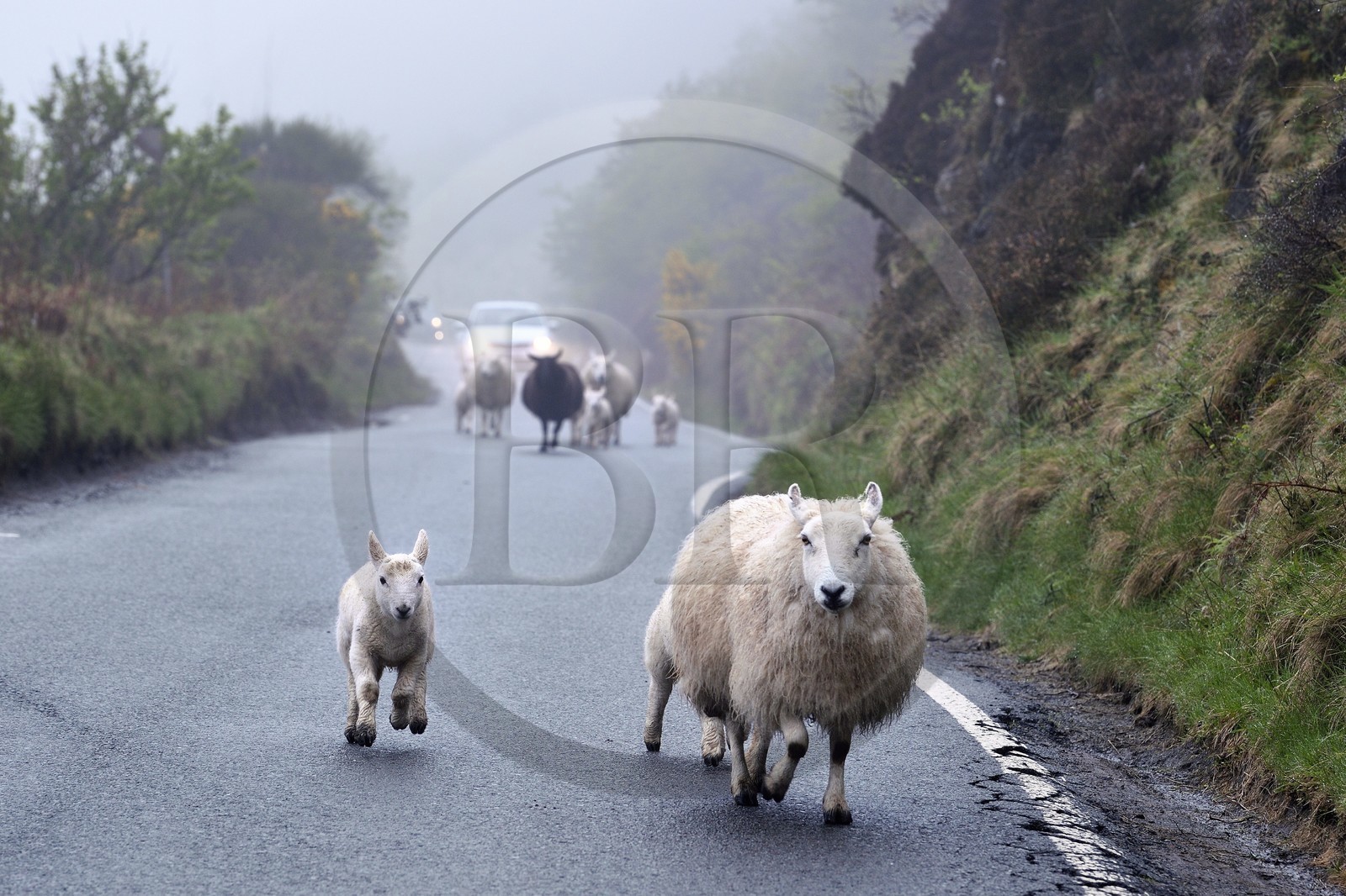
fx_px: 5607
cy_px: 448
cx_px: 673
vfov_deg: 9.1
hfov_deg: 13.7
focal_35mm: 150
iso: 400
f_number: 7.1
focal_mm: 150
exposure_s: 1/250
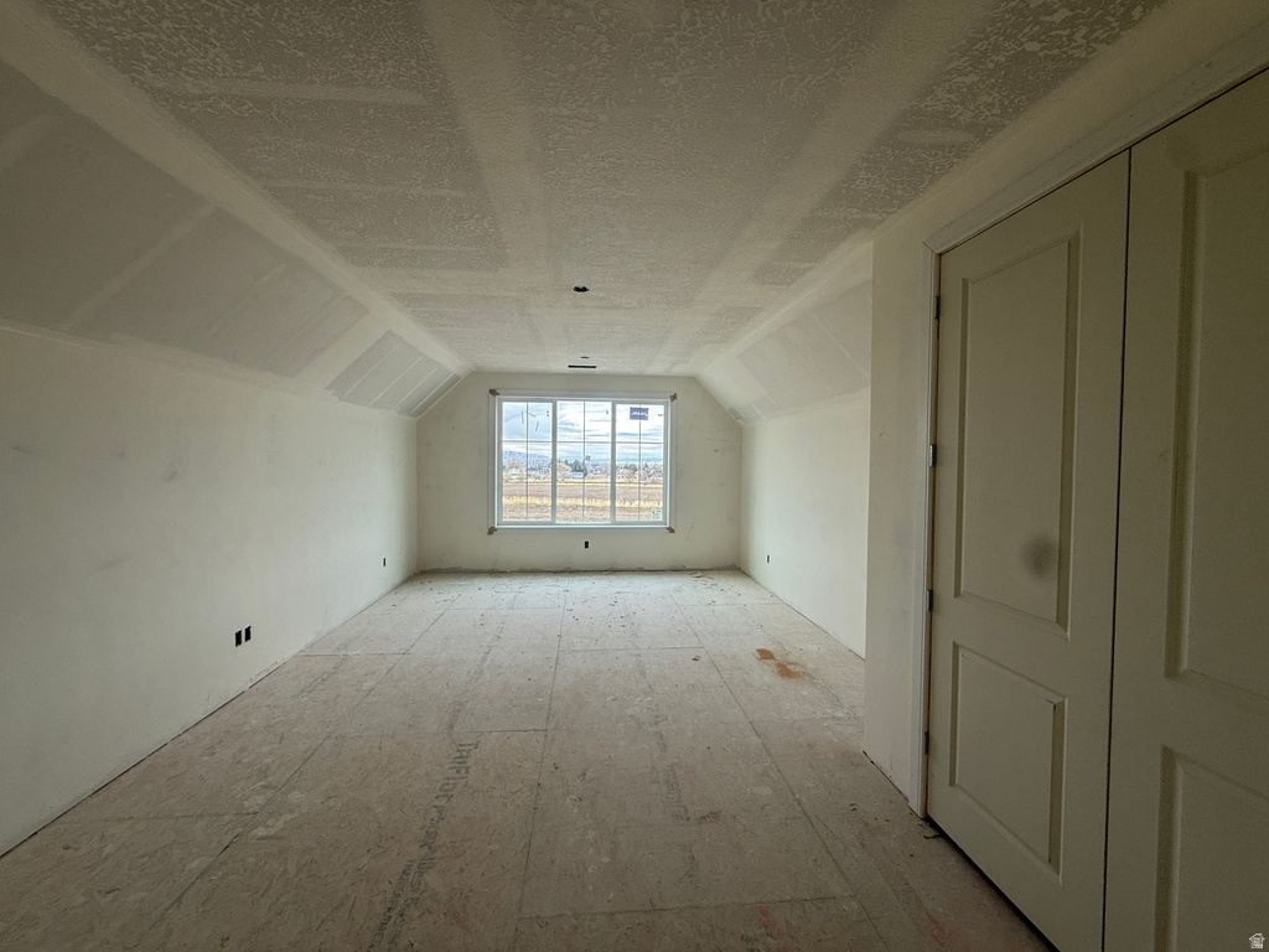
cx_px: 634
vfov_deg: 85.7
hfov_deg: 102.1
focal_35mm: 14
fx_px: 513
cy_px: 476
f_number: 2.2
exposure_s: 1/99
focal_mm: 2.22
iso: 64
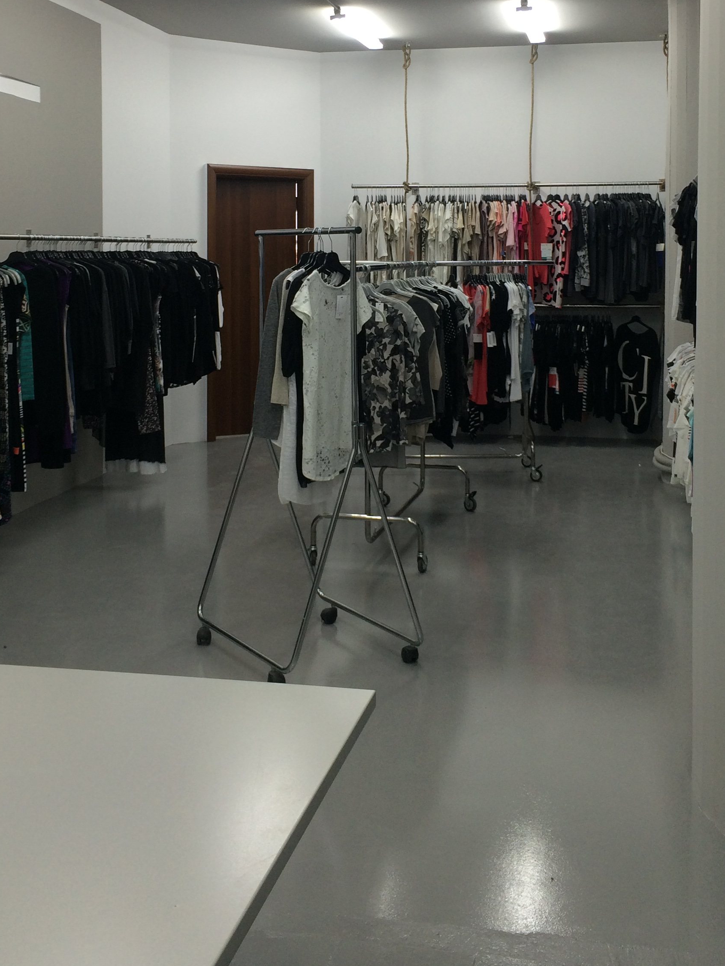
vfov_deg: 44.0
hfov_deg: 34.3
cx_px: 370
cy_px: 298
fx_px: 1173
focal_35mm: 42
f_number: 2.2
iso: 40
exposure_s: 1/50
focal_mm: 4.15
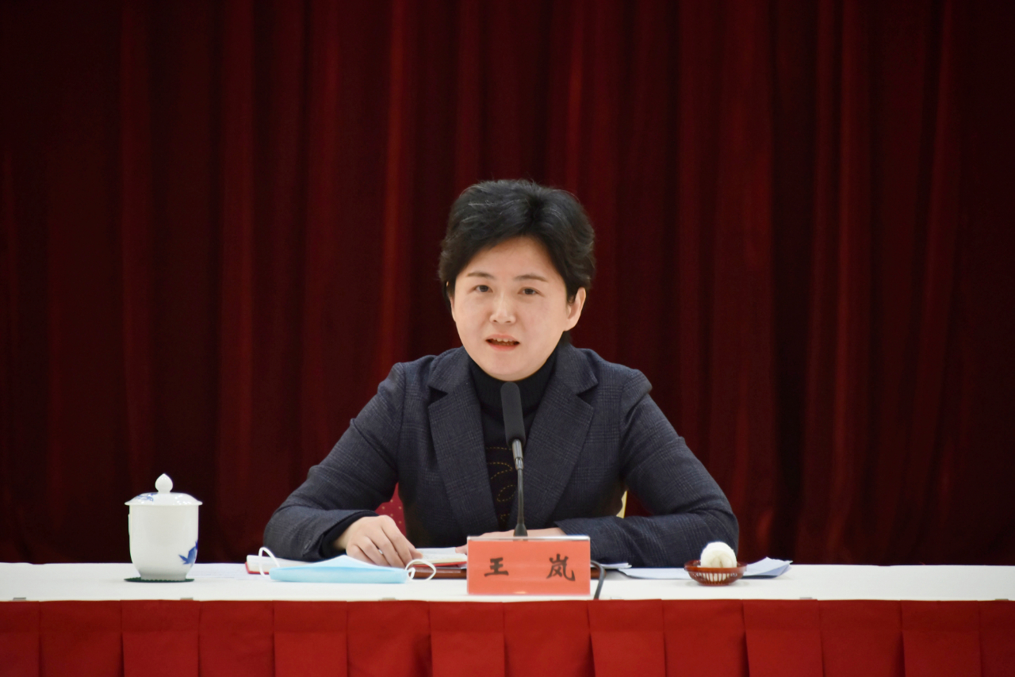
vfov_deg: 4.6
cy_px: 338
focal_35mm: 300
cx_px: 508
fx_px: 8460
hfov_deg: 6.9
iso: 800
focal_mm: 300
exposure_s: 1/60
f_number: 6.3
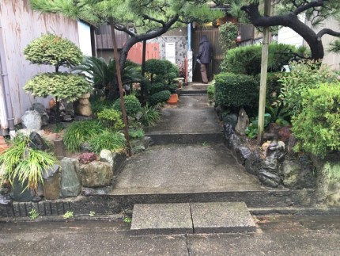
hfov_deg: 61.6
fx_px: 285
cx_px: 170
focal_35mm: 29
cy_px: 128
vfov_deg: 48.3
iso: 32
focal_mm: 4.15
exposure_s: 1/30
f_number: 2.2
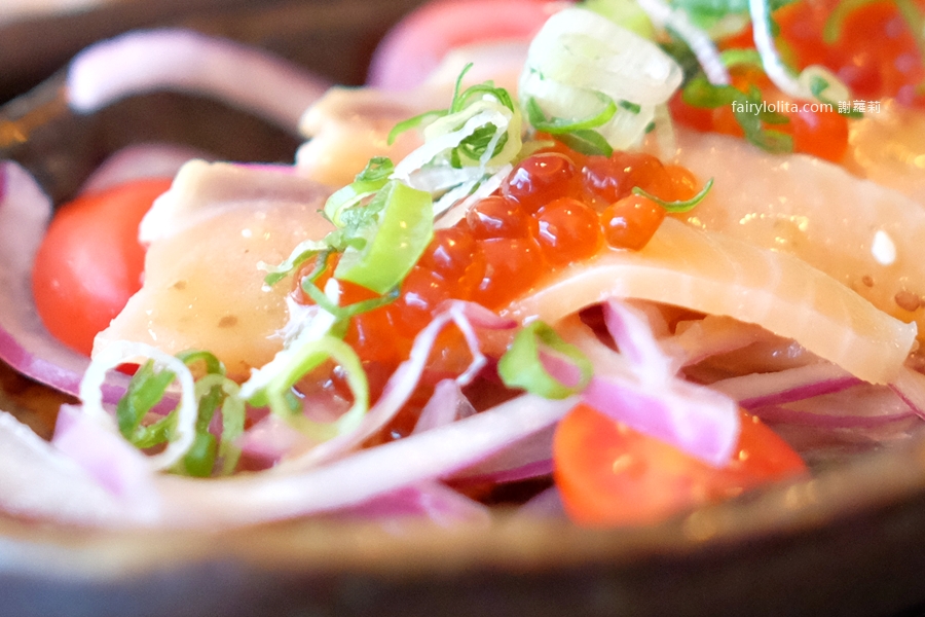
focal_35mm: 35
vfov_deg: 37.9
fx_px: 899
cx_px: 462
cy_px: 308
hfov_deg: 54.4
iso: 3200
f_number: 2
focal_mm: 23
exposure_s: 1/110
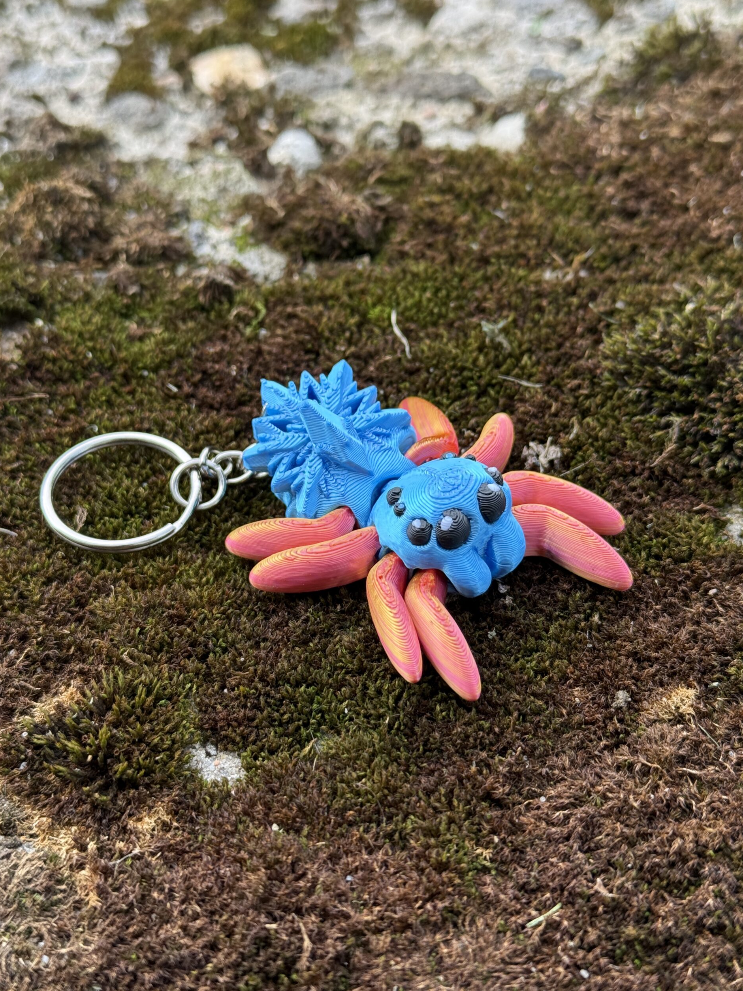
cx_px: 368
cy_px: 487
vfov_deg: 38.9
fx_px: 1402
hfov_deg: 29.7
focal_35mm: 49
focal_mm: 6.76
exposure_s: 1/427
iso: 80
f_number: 1.78
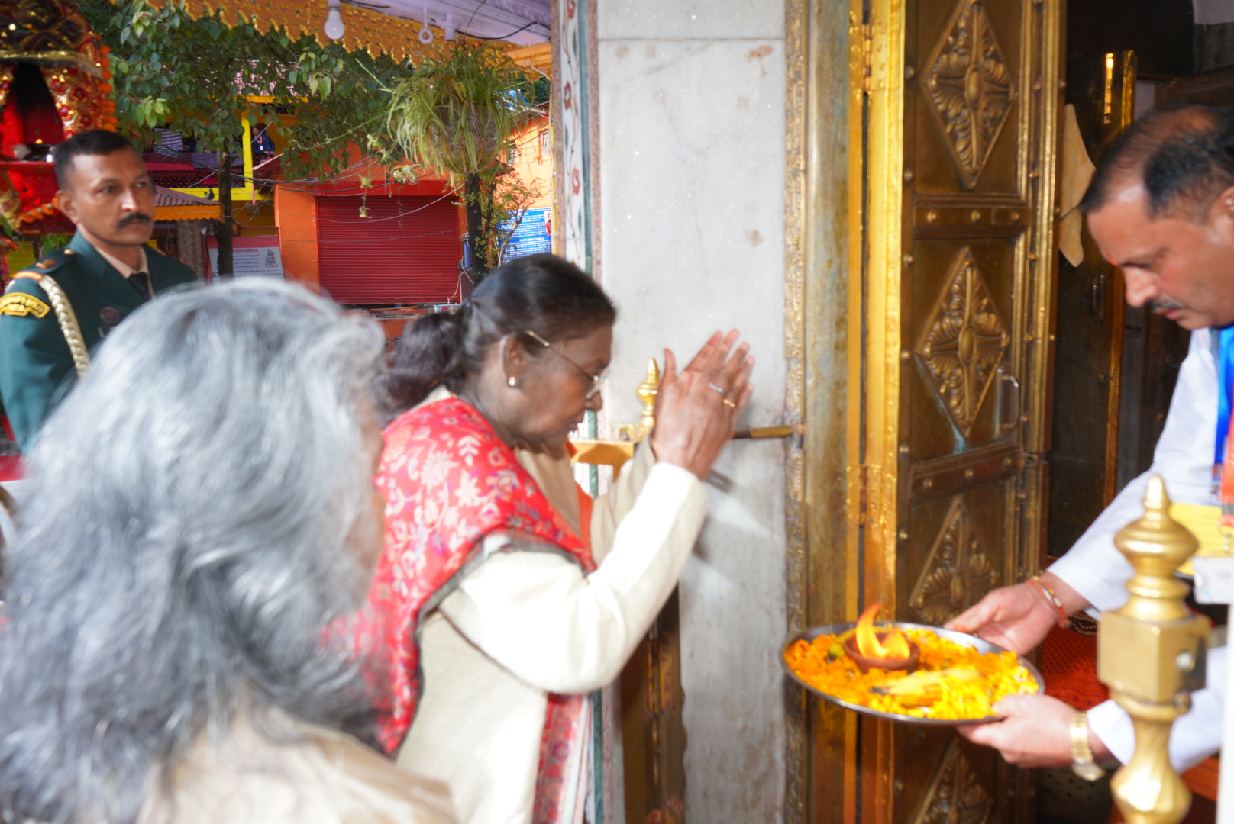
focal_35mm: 31
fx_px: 1063
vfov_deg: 42.4
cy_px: 412
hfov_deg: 60.2
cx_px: 617
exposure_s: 1/160
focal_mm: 31
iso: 400
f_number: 6.3
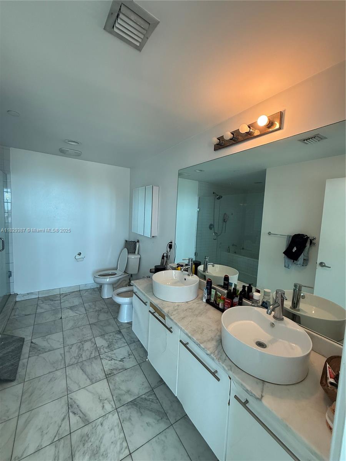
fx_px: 187
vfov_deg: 102.1
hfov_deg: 85.7
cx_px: 173
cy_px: 230
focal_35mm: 14
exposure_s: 1/99
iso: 160
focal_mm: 2.22
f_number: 2.2
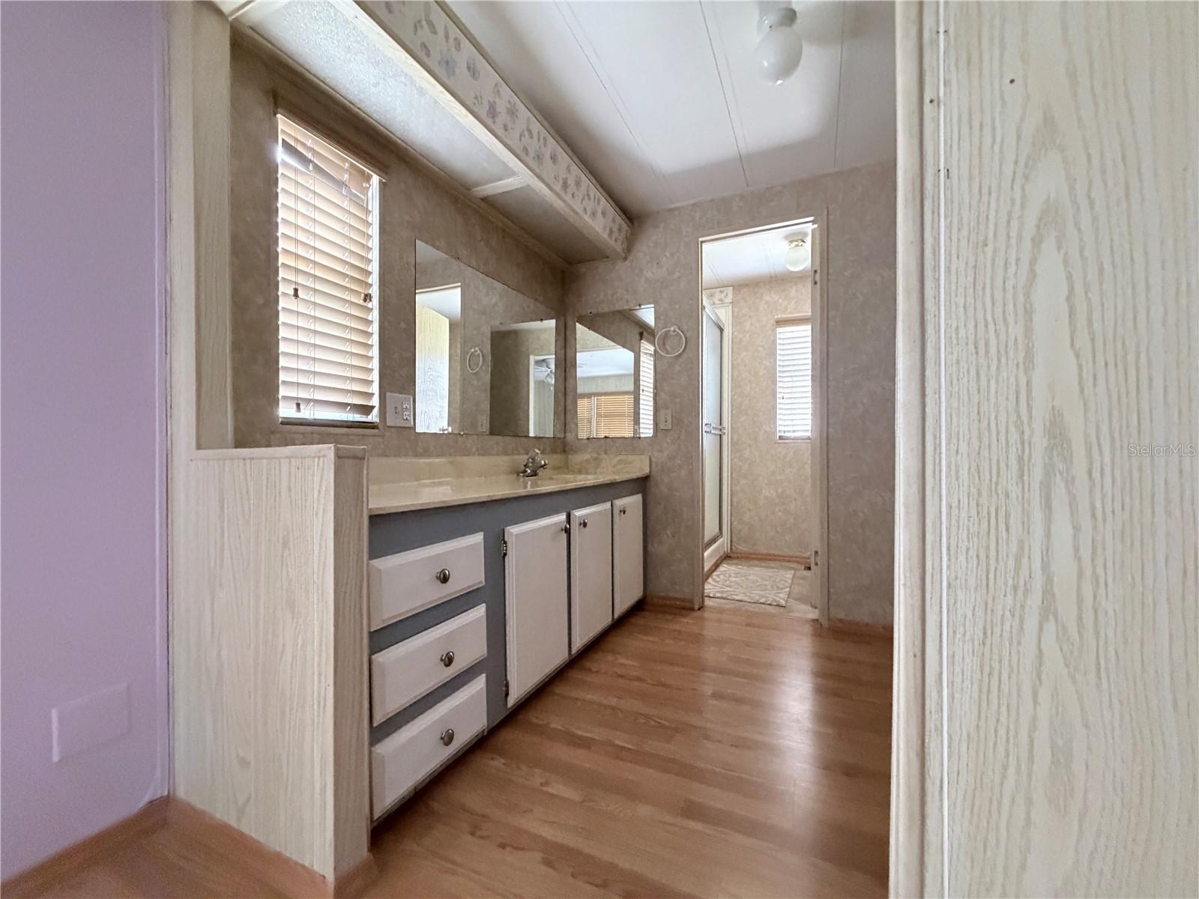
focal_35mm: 14
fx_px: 485
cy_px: 450
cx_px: 600
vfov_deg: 85.7
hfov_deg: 102.1
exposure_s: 1/60
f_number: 2.2
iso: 800
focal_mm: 2.22
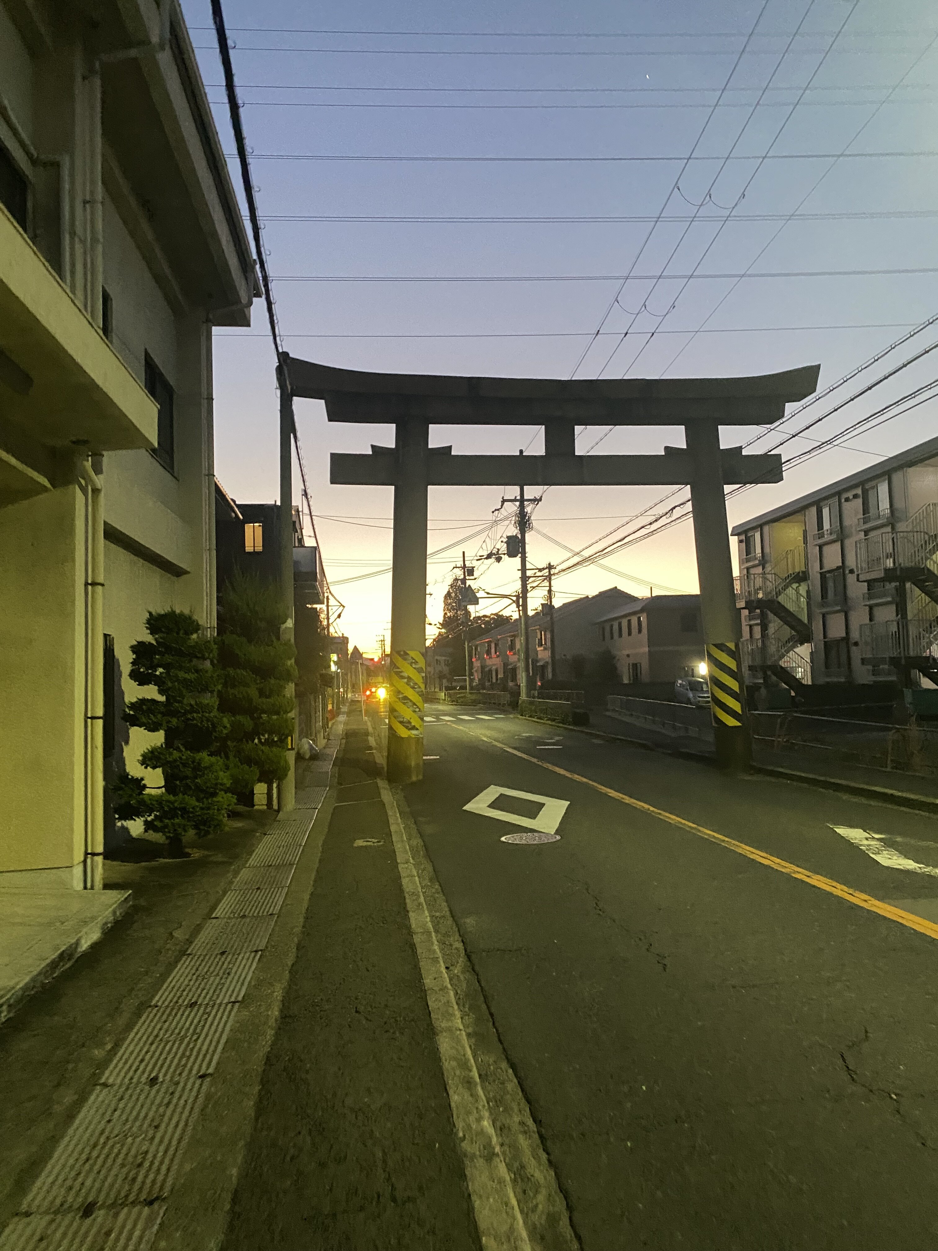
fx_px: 939
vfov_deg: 67.3
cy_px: 626
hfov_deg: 53.1
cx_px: 469
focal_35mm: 26
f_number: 1.8
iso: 500
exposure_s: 1/40
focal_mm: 4.2
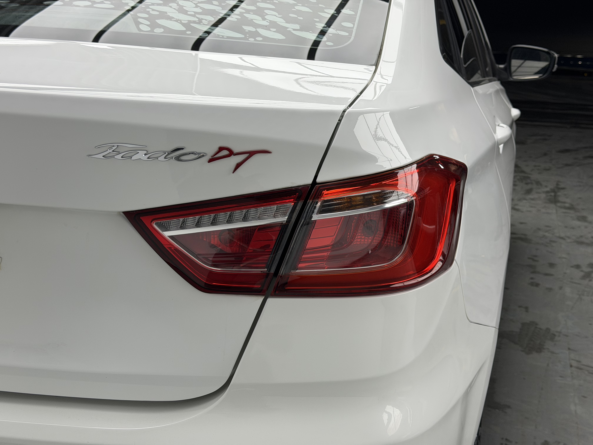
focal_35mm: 48
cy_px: 222
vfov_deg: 30.3
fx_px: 822
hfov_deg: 39.7
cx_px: 296
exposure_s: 1/422
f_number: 1.78
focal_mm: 6.76
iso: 64
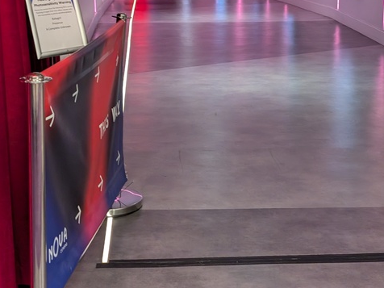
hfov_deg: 29.4
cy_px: 56
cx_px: 193
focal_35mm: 66
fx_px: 732
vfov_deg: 22.0
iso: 115
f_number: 1.68
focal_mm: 6.9
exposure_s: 1/50
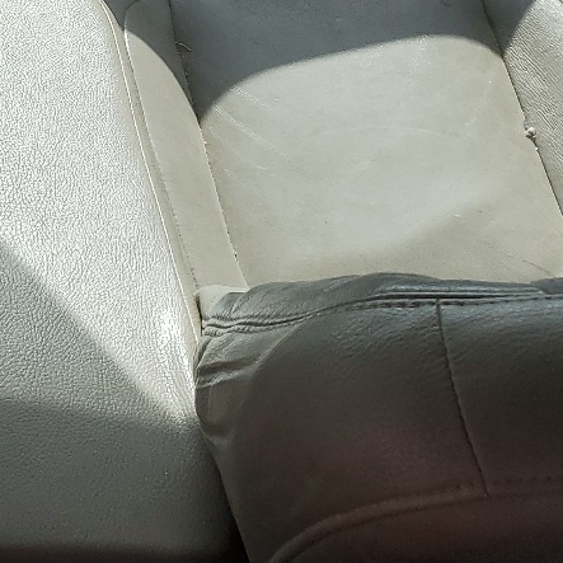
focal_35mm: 83
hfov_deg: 19.1
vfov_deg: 19.9
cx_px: -201
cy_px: -67
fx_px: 1527
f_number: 1.5
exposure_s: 1/1429
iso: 50
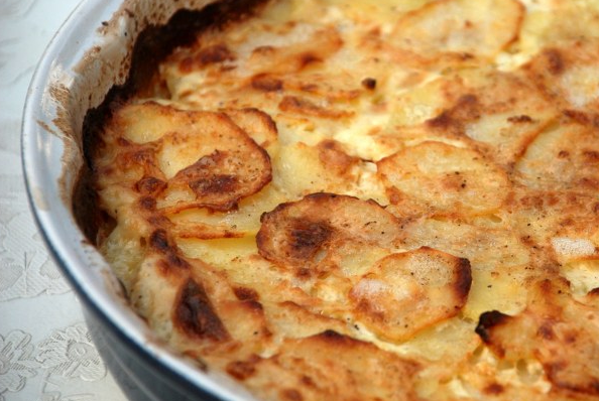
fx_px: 4544
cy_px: 177
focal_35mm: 273
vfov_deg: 5.1
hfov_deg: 7.5
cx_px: 398
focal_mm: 135
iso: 200
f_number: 5.6
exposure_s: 1/320
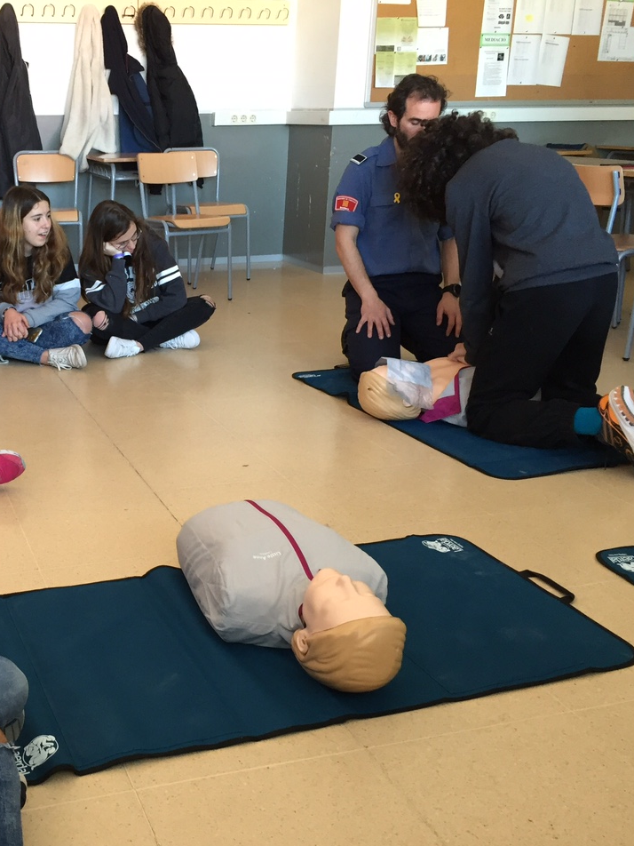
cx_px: 116
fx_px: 952
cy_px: 425
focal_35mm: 39
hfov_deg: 35.5
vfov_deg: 47.9
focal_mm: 4.15
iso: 125
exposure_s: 1/33
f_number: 2.2
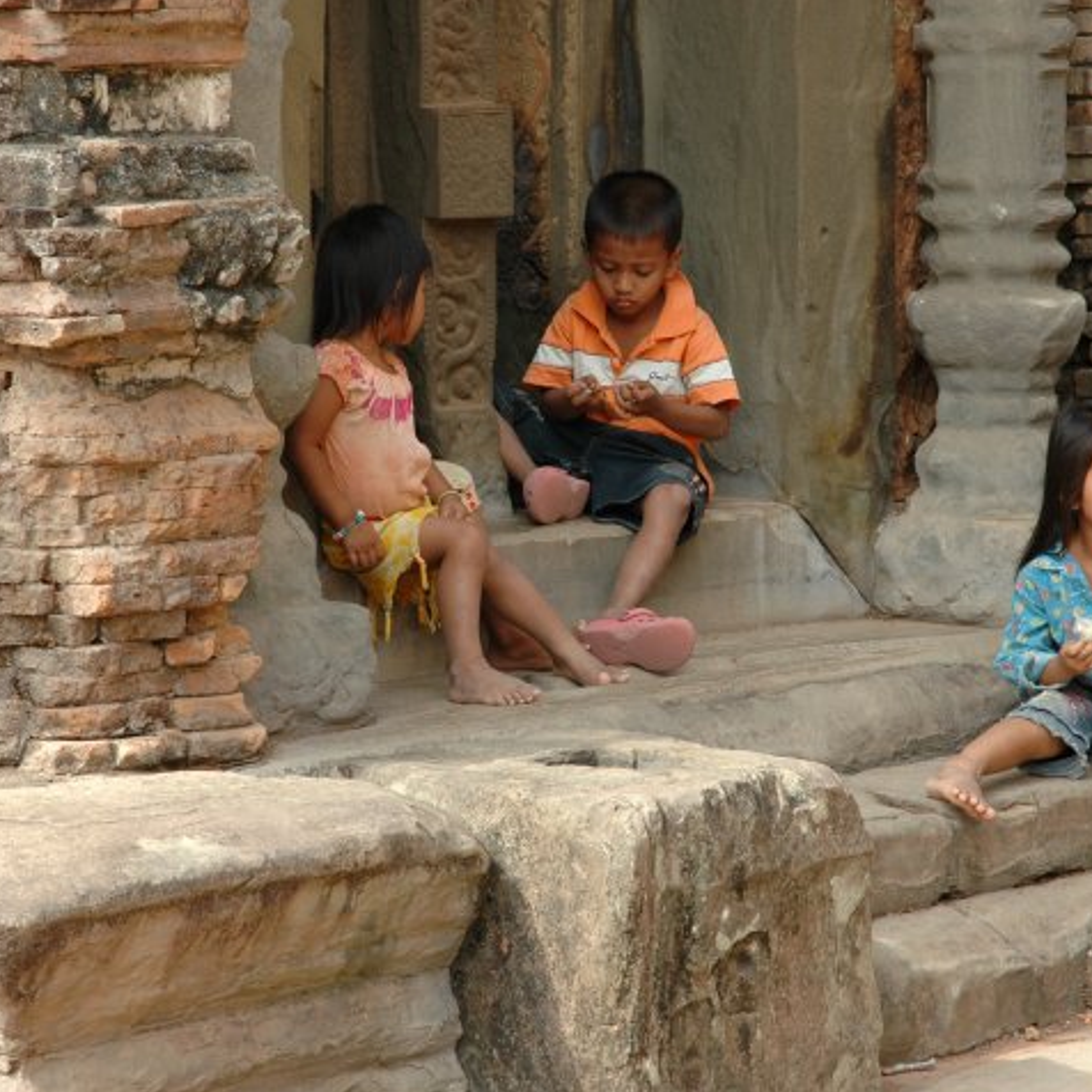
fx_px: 4818
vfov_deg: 12.9
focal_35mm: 135
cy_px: 546
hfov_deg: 12.9
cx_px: 590
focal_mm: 70
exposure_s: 1/160
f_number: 6.3
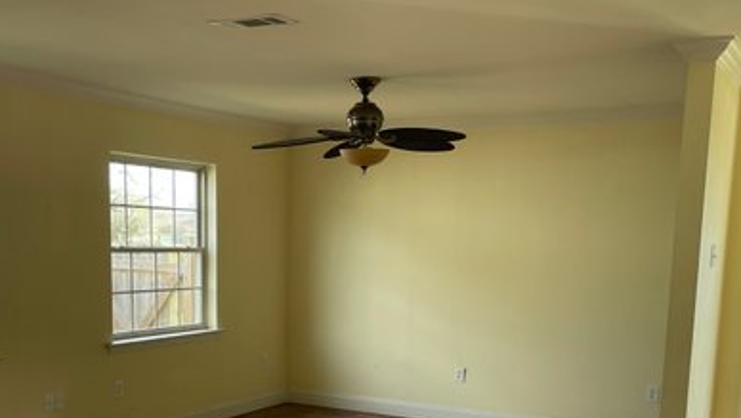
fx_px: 905
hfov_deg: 44.4
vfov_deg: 25.0
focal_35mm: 46
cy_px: 404
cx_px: 305
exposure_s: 1/121
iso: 32
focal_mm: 4.2
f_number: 1.6
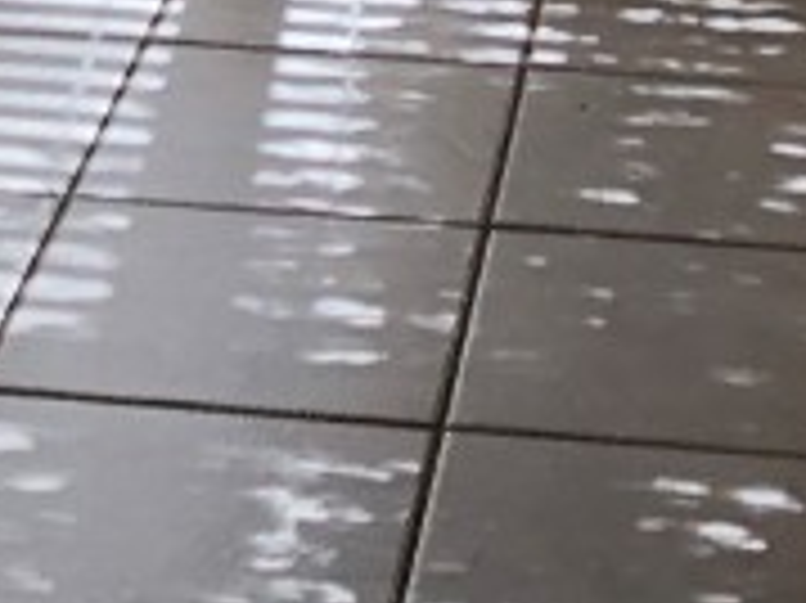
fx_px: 3723
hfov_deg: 12.3
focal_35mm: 160
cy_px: -1053
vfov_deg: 8.2
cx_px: 257
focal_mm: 3.99
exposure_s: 1/120
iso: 25
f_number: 1.8
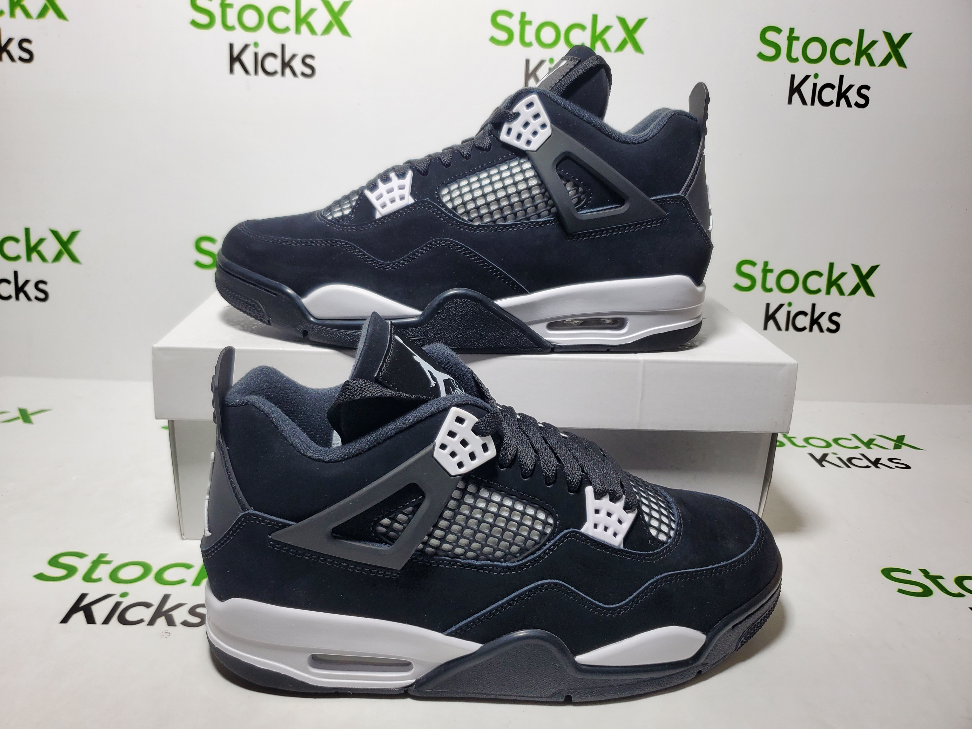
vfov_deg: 53.1
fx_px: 730
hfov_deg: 67.3
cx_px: 486
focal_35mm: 26
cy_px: 364
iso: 50
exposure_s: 1/429
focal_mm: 4.3
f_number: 1.5
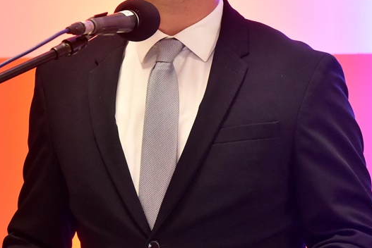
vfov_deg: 3.0
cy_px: 91
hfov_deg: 4.5
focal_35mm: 455
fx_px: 4704
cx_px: 111
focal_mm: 200
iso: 5000
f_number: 5.6
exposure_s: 1/200
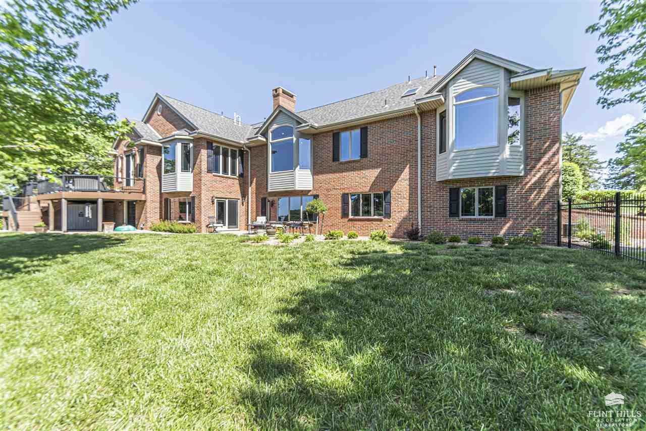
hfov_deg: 100.4
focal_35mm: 15
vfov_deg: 77.3
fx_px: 269
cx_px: 323
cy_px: 216
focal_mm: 10
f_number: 7.1
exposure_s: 1/200
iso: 100
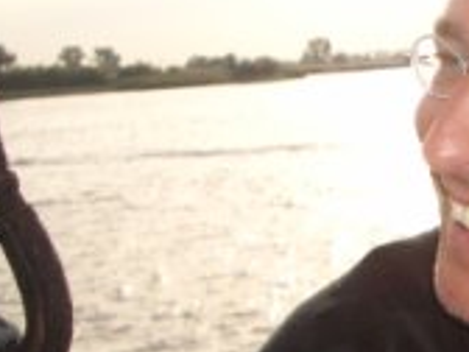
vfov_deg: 15.4
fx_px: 1301
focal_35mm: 96
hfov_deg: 19.4
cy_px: 223
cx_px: 537
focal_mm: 5.8
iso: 100
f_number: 2.6
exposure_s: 1/1600
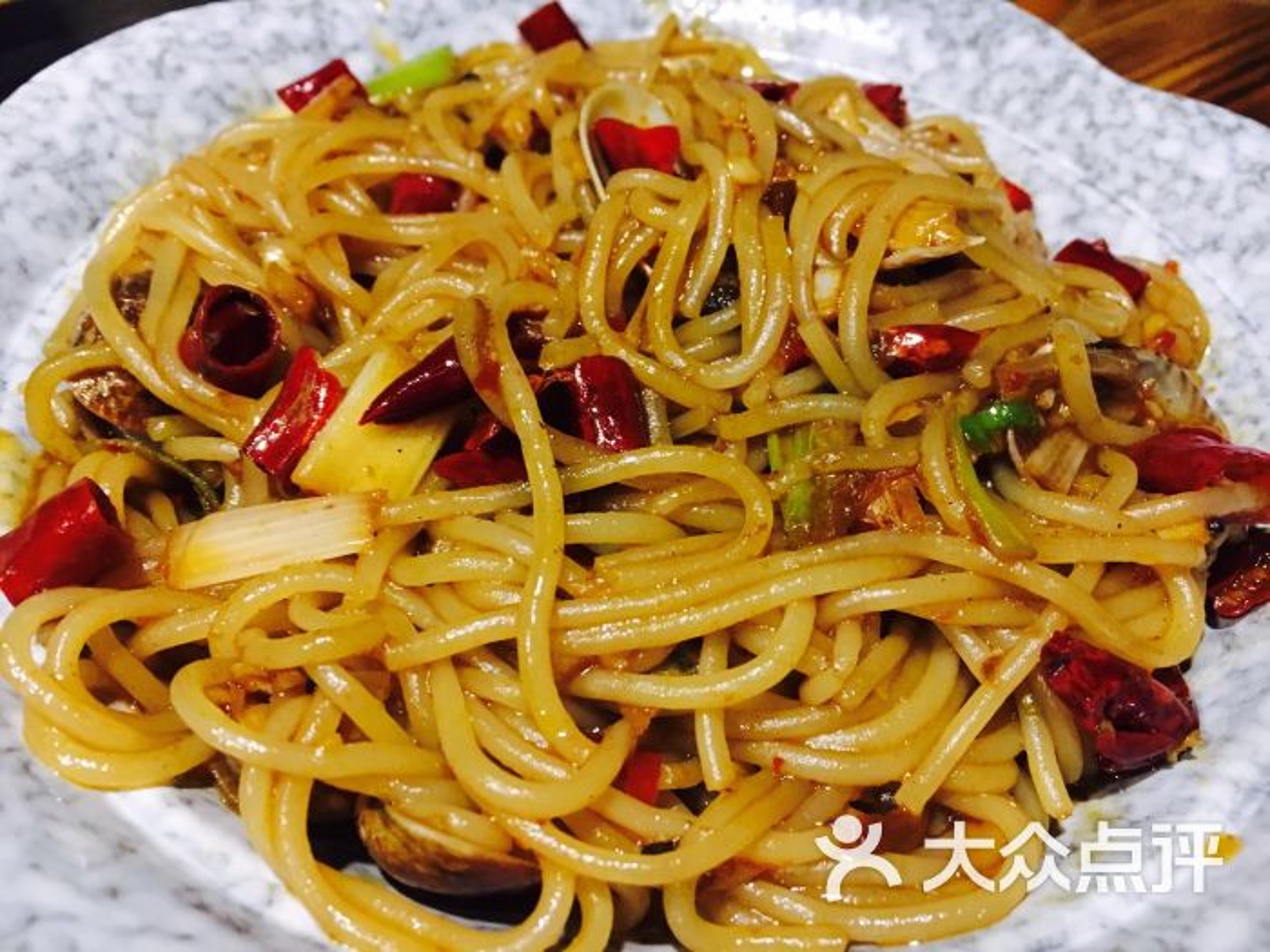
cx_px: 635
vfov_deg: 48.2
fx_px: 1064
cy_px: 476
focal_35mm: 29
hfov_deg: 61.7
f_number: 2.2
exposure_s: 1/17
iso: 400
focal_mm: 4.15
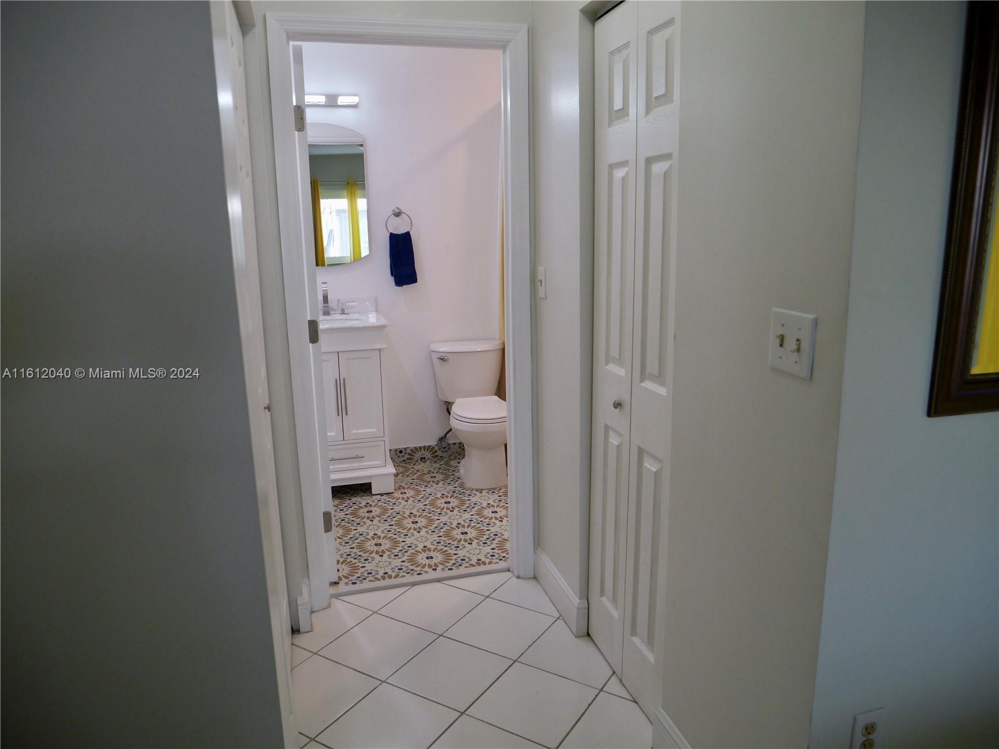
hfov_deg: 71.6
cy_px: 374
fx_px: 693
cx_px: 500
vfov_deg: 56.8
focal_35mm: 24
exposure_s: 1/125
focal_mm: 12
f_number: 3.5
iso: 1000
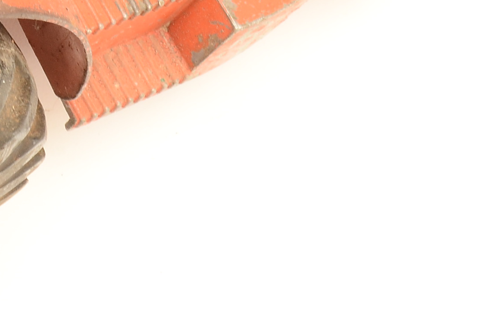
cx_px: -78
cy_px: -80
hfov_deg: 12.7
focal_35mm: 159
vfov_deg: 8.5
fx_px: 2120
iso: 250
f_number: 20
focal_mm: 32
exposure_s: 1/160
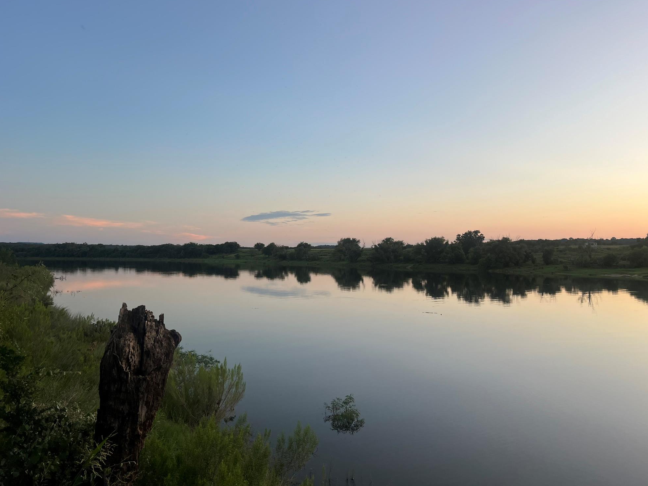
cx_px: 335
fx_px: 505
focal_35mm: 27
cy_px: 238
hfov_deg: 65.3
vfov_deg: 51.4
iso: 40
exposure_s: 1/236
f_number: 1.5
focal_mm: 5.7
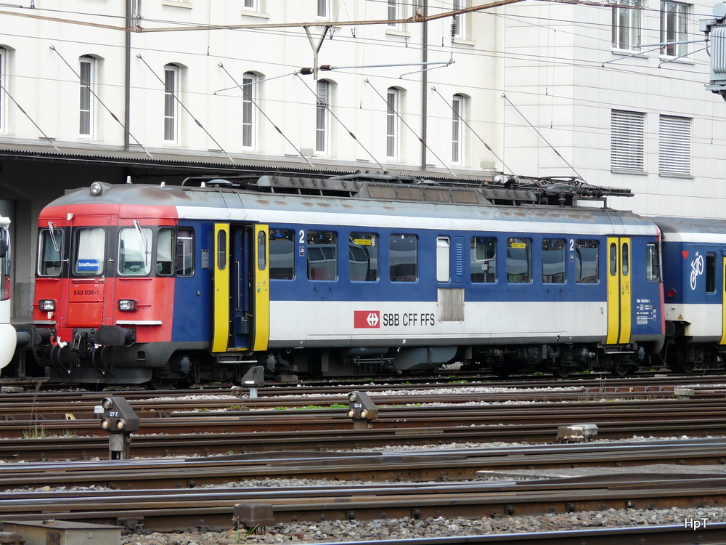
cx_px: 363
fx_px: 3901
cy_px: 272
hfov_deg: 10.6
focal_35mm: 186
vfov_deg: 8.0
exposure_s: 1/250
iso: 100
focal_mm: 30.6
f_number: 4
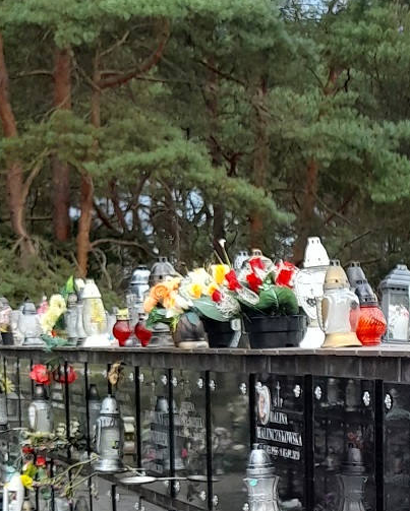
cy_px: 534
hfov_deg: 14.7
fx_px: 1470
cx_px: 619
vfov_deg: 19.1
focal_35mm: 97
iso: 32
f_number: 2
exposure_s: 1/100
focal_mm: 4.6
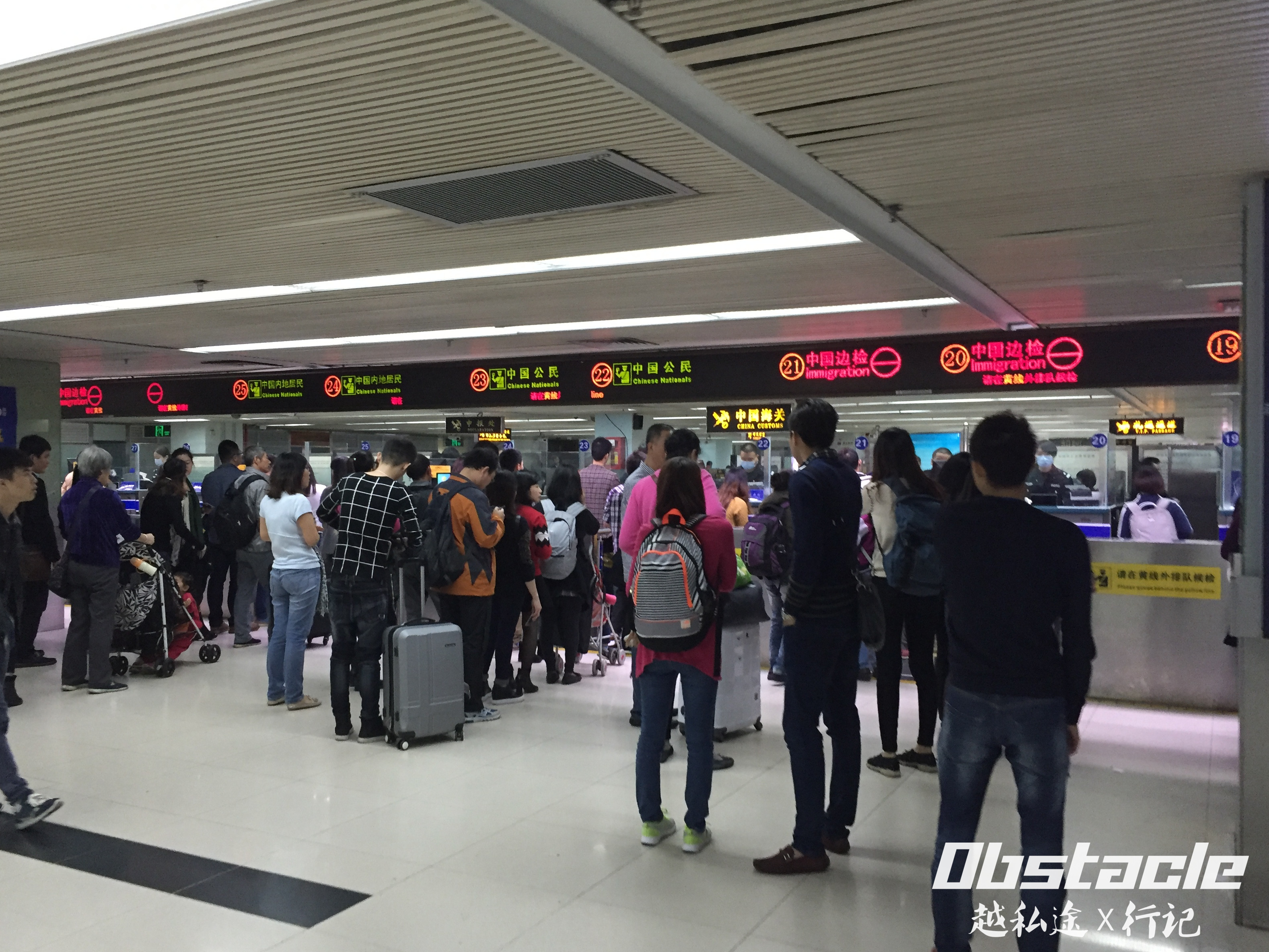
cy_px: 487
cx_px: 617
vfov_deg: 46.8
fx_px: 1100
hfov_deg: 60.0
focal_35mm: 30
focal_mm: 4.15
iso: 200
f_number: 2.2
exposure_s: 1/33
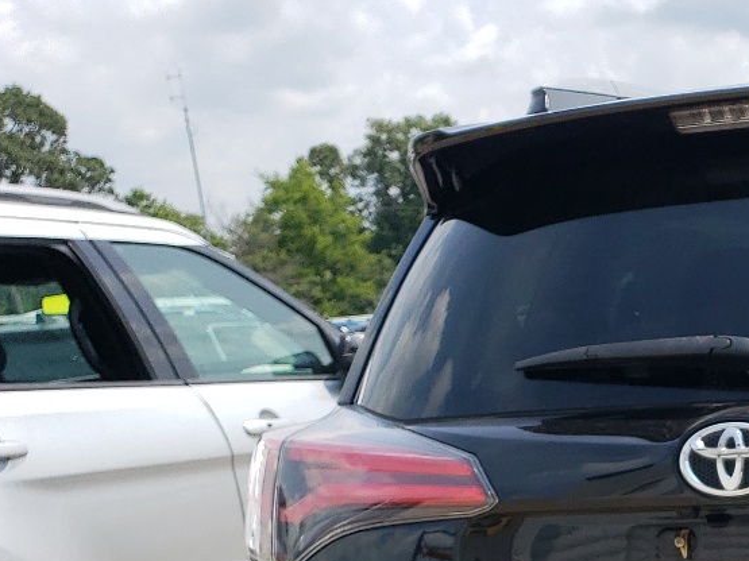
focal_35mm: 75
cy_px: 677
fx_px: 1622
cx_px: 1020
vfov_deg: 18.6
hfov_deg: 22.7
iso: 50
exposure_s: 1/3333
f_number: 1.5
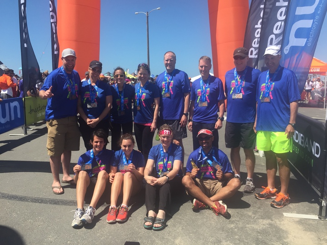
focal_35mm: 29
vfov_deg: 48.2
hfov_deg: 61.7
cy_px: 122
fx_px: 274
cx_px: 164
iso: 32
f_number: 2.2
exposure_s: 1/1582
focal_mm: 4.15
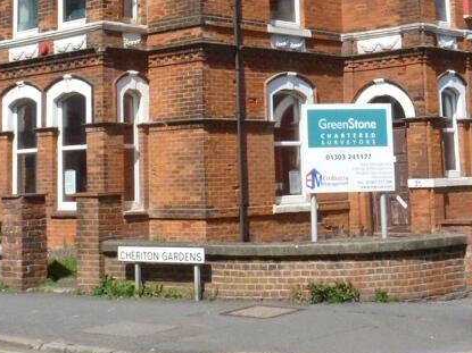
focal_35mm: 74
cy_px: -2
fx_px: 1009
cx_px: 208
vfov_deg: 19.3
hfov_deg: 26.3
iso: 400
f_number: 6.3
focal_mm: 5.4
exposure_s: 1/1000
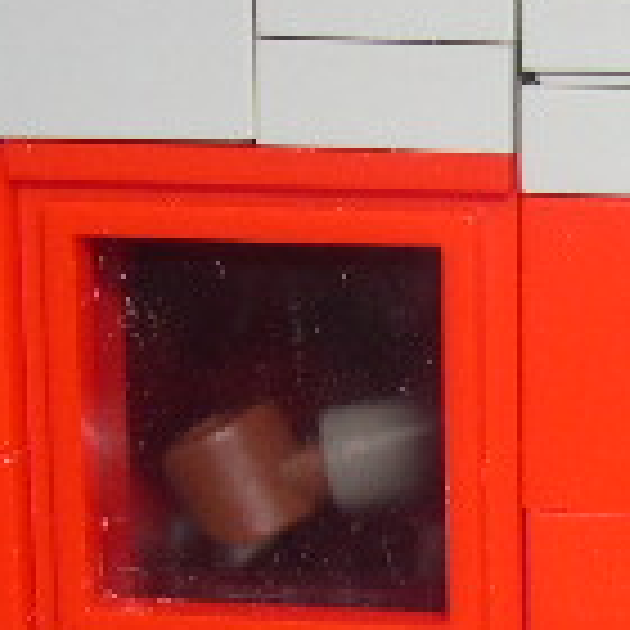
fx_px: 3500
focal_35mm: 170
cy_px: 621
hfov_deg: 10.0
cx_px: 945
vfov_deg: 10.2
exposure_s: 1/60
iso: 100
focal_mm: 9
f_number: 8
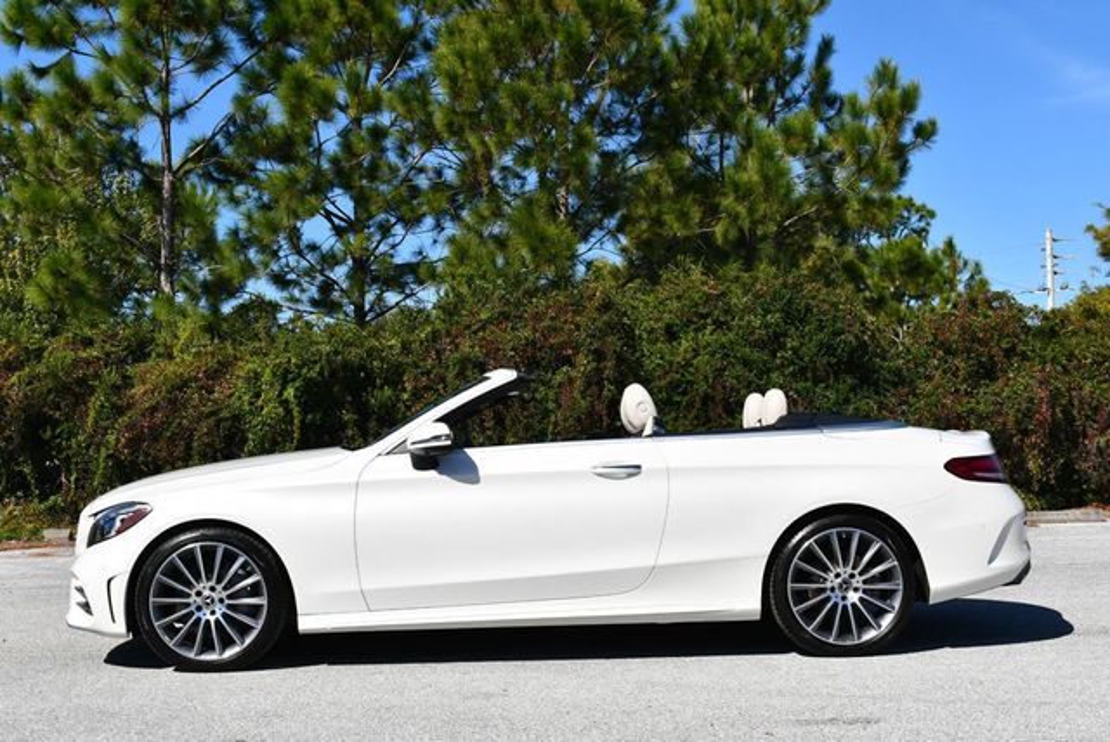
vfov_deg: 28.1
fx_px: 1481
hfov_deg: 41.1
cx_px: 555
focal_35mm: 48
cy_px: 371
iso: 100
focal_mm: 24
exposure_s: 1/320
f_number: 9
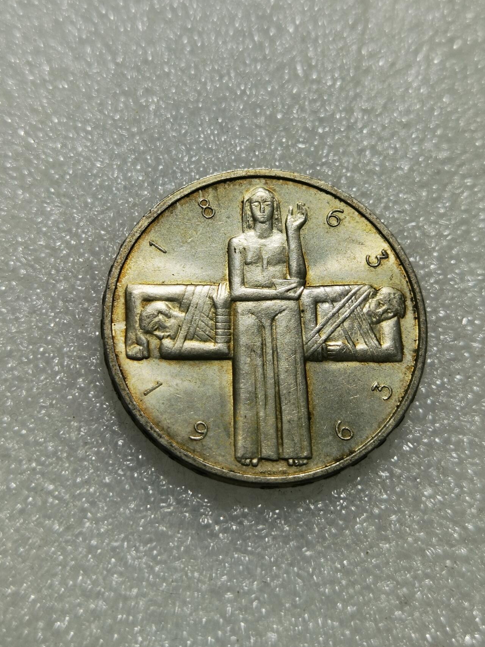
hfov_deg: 25.2
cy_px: 308
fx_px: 1084
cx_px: 250
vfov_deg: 33.2
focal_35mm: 58
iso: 50
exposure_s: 1/113
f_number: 1.9
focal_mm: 6.67
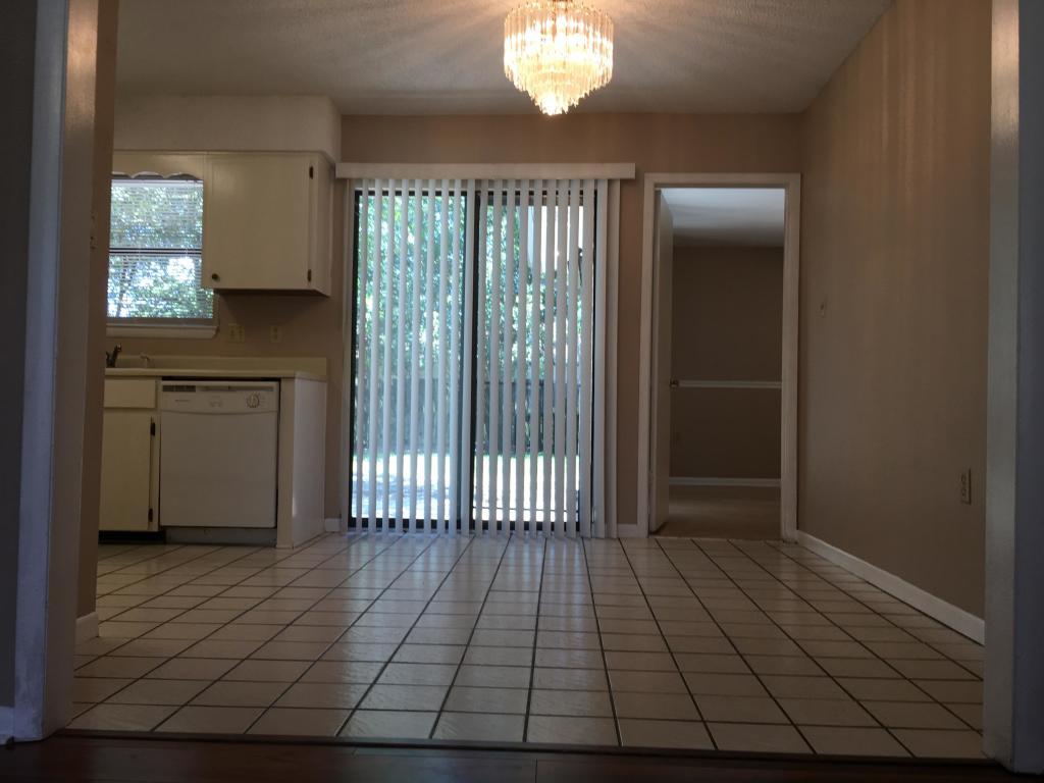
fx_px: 875
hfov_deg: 61.7
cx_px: 522
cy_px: 392
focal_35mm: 29
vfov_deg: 48.2
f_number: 2.2
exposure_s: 1/60
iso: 25
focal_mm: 4.15
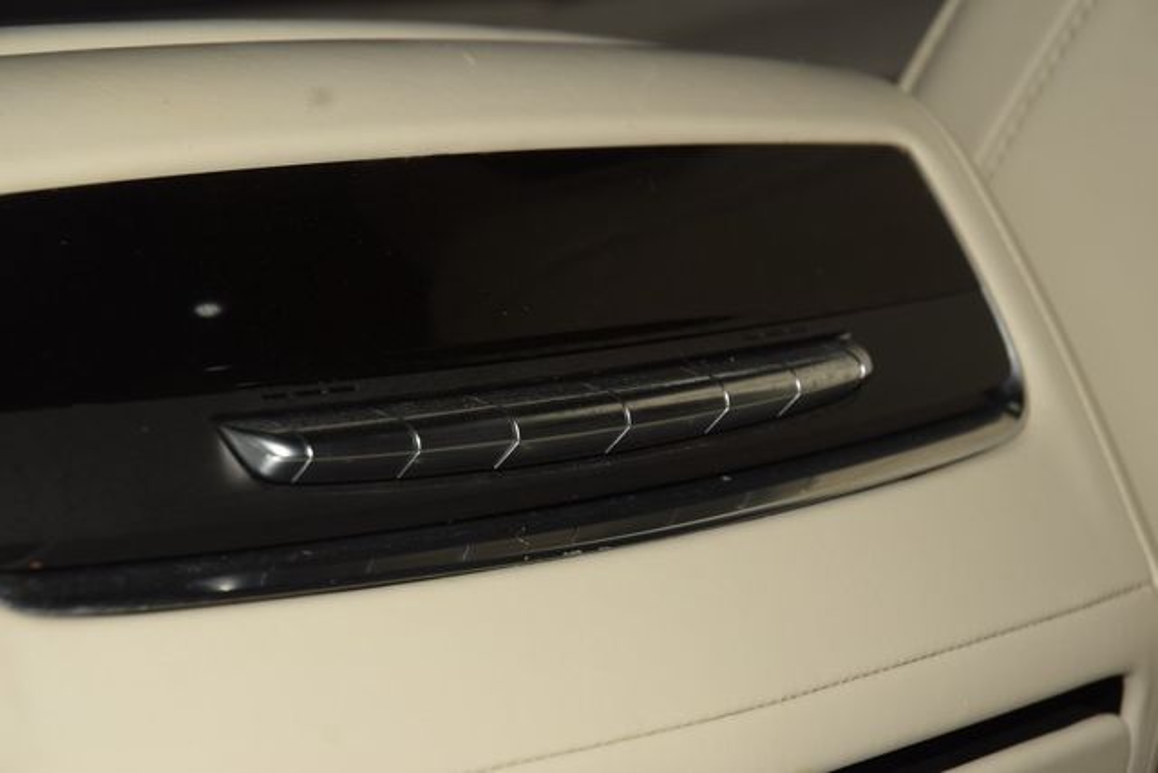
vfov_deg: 13.0
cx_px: 579
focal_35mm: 105
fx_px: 3378
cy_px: 386
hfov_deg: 19.5
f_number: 8
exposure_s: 1/125
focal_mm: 70
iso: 100
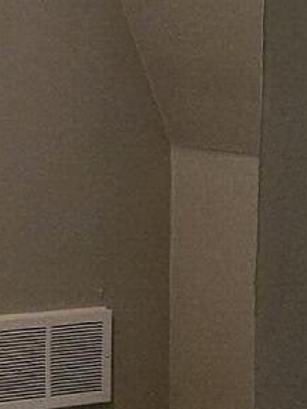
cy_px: 154
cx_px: -318
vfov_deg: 12.7
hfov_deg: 9.0
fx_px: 1832
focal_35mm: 155
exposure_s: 1/120
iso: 1000
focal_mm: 5.4
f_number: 1.8
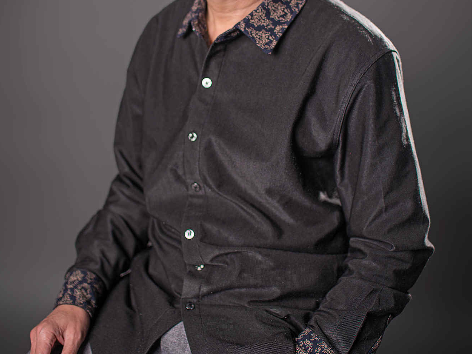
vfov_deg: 28.3
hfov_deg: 37.5
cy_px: 105
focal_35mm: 51
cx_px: 234
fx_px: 695
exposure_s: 1/125
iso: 64
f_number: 2.5
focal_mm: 35
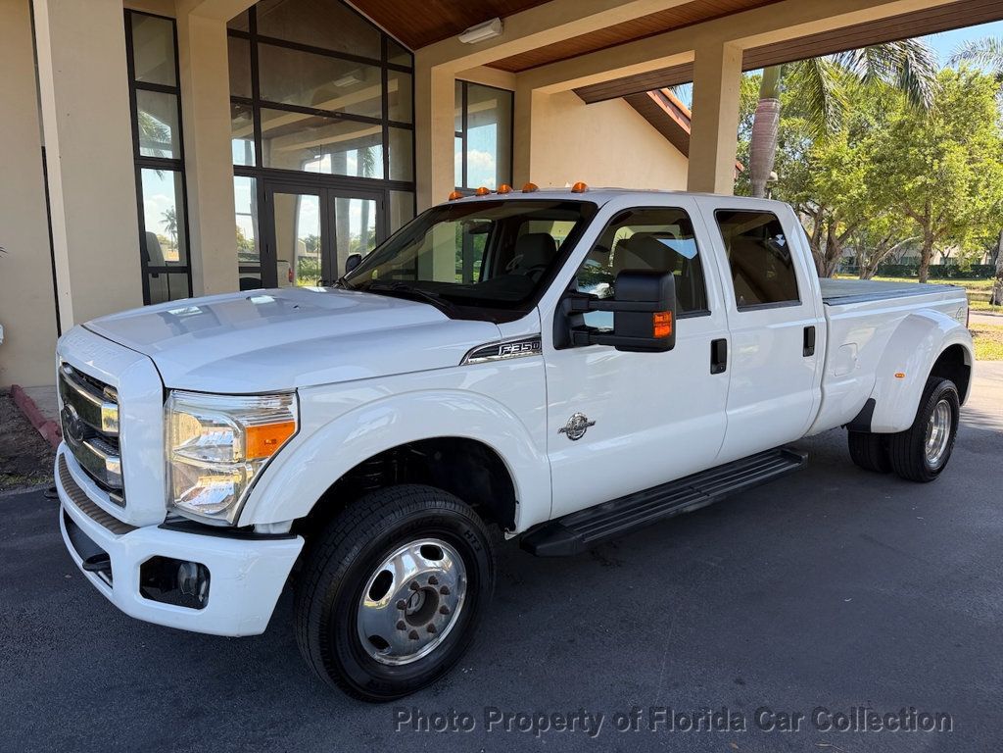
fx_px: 695
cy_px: 376
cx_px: 502
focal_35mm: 24
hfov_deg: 71.6
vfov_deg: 56.8
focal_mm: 6.76
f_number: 1.78
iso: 80
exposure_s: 1/858
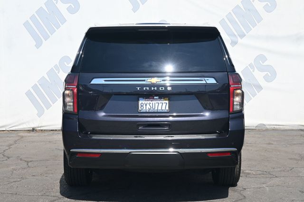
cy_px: 101
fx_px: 557
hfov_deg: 30.5
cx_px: 152
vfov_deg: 20.6
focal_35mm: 66
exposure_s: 1/250
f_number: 6
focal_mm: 44
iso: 125
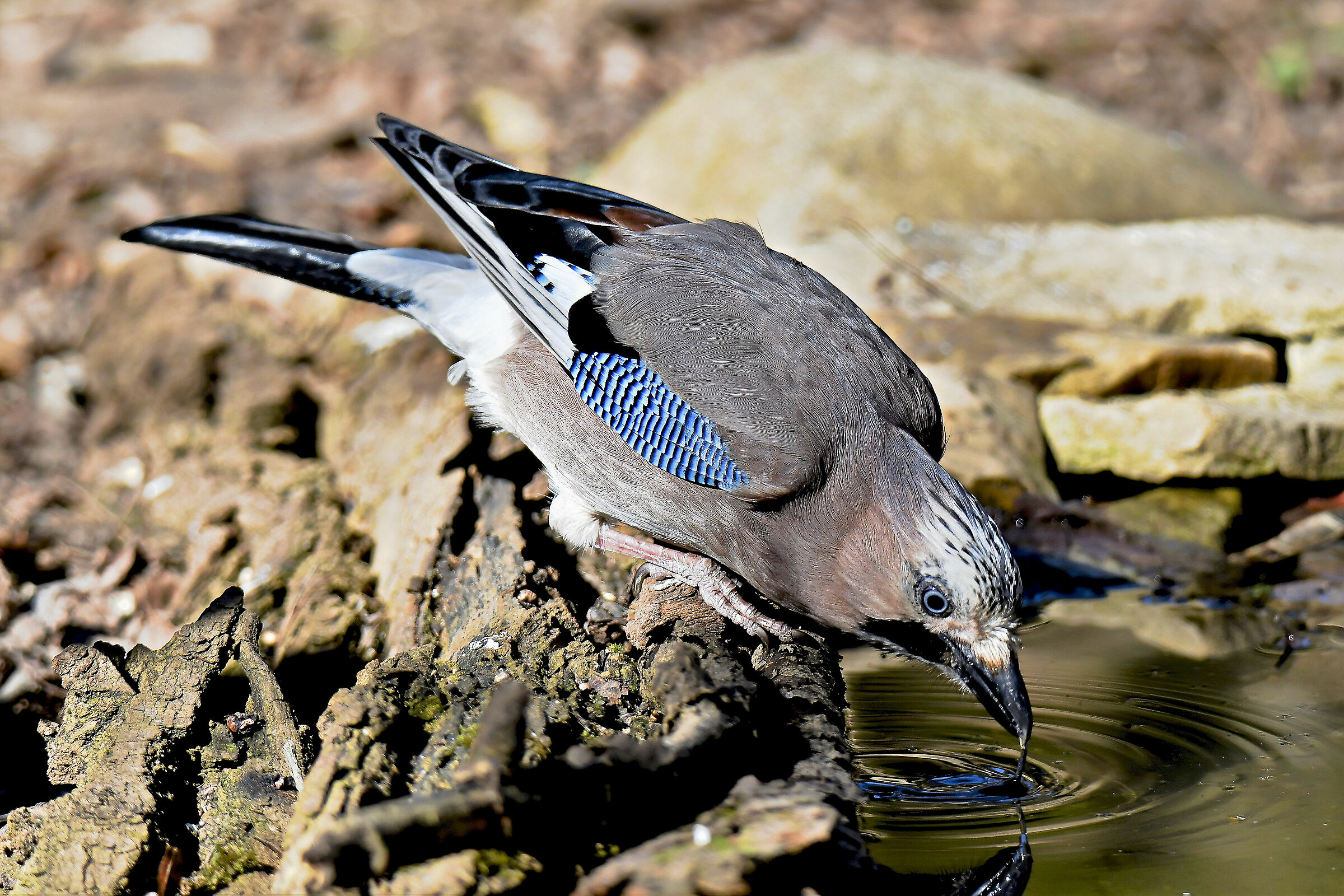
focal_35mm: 450
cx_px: 672
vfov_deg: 3.1
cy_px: 448
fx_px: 16799
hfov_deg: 4.6
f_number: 5.6
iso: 220
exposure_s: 1/800
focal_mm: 300
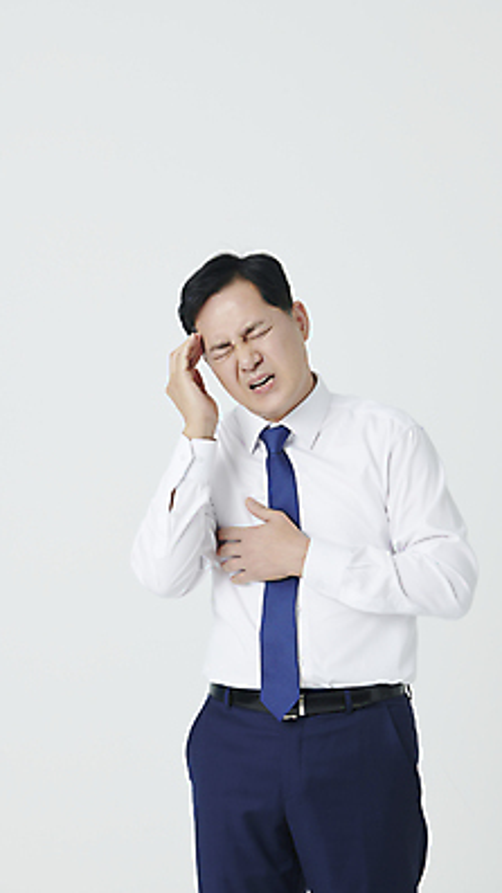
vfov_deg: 28.6
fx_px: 1753
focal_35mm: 74
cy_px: 448
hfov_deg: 16.3
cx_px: 271
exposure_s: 1/125
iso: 80
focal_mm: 70
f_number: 11
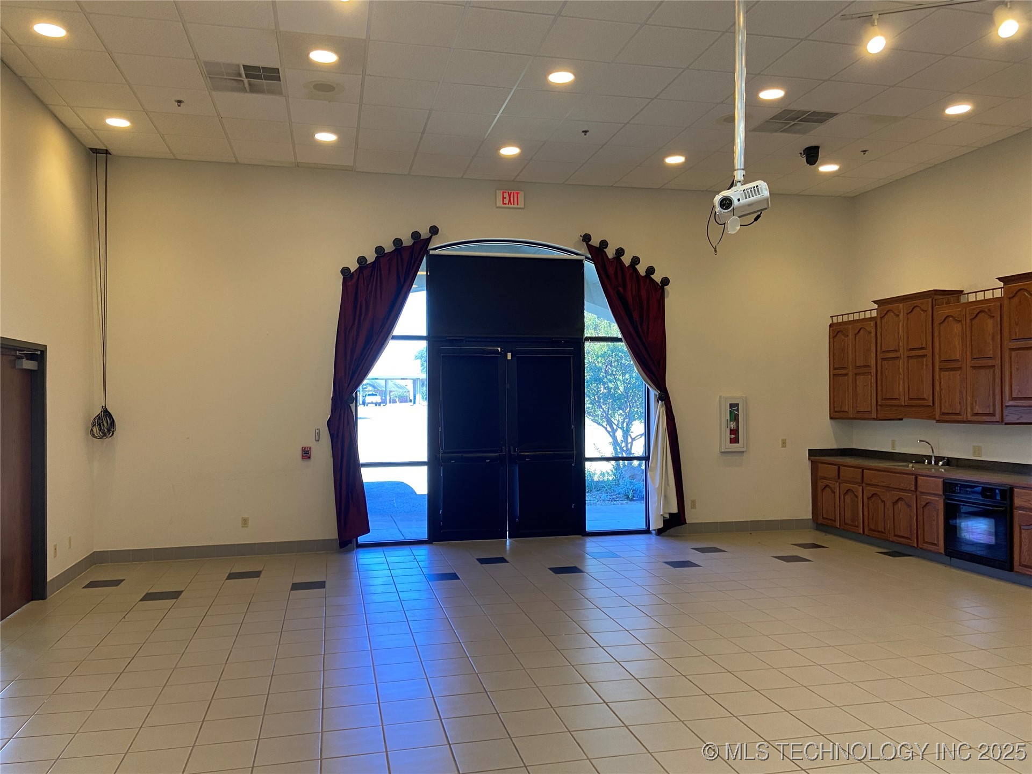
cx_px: 516
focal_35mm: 26
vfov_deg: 53.1
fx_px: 775
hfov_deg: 67.3
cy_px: 387
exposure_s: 1/60
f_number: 1.8
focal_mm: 4.25
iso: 125
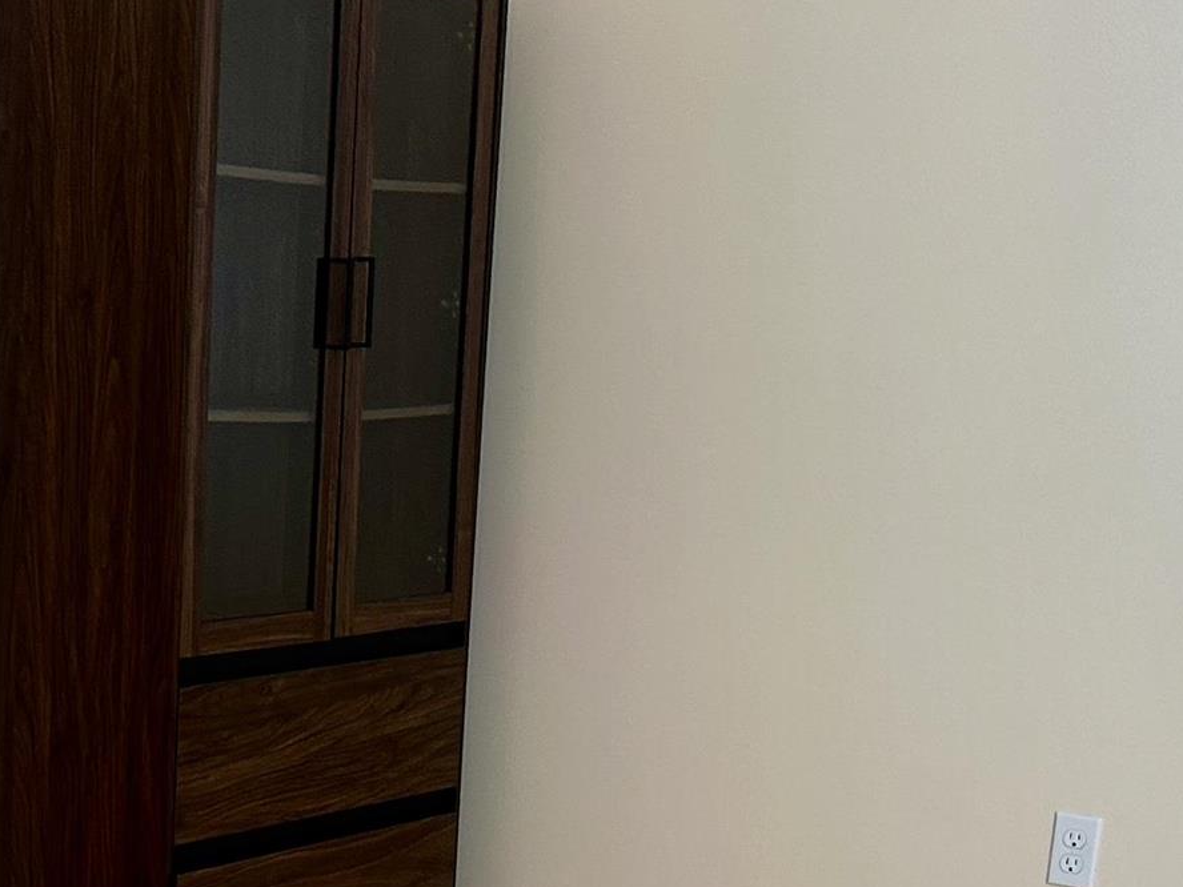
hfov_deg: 23.1
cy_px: 927
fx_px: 2837
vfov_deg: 17.3
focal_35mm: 83
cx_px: 196
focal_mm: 6.86
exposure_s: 1/120
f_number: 1.78
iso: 125
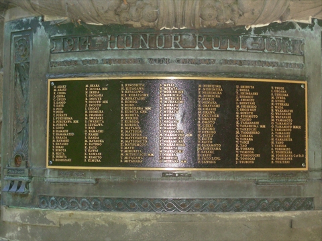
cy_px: 120
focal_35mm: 89
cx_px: 161
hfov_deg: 22.0
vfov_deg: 16.6
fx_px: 828
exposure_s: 1/157
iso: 133
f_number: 3.8
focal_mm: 14.7
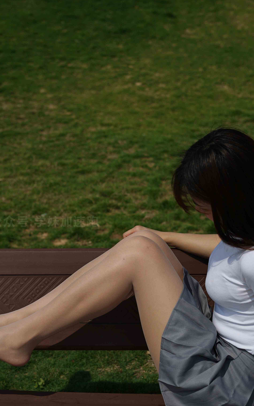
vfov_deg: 28.9
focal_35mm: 71
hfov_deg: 18.3
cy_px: 255
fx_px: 786
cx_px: 89
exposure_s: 1/2000
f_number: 4
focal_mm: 50
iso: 50
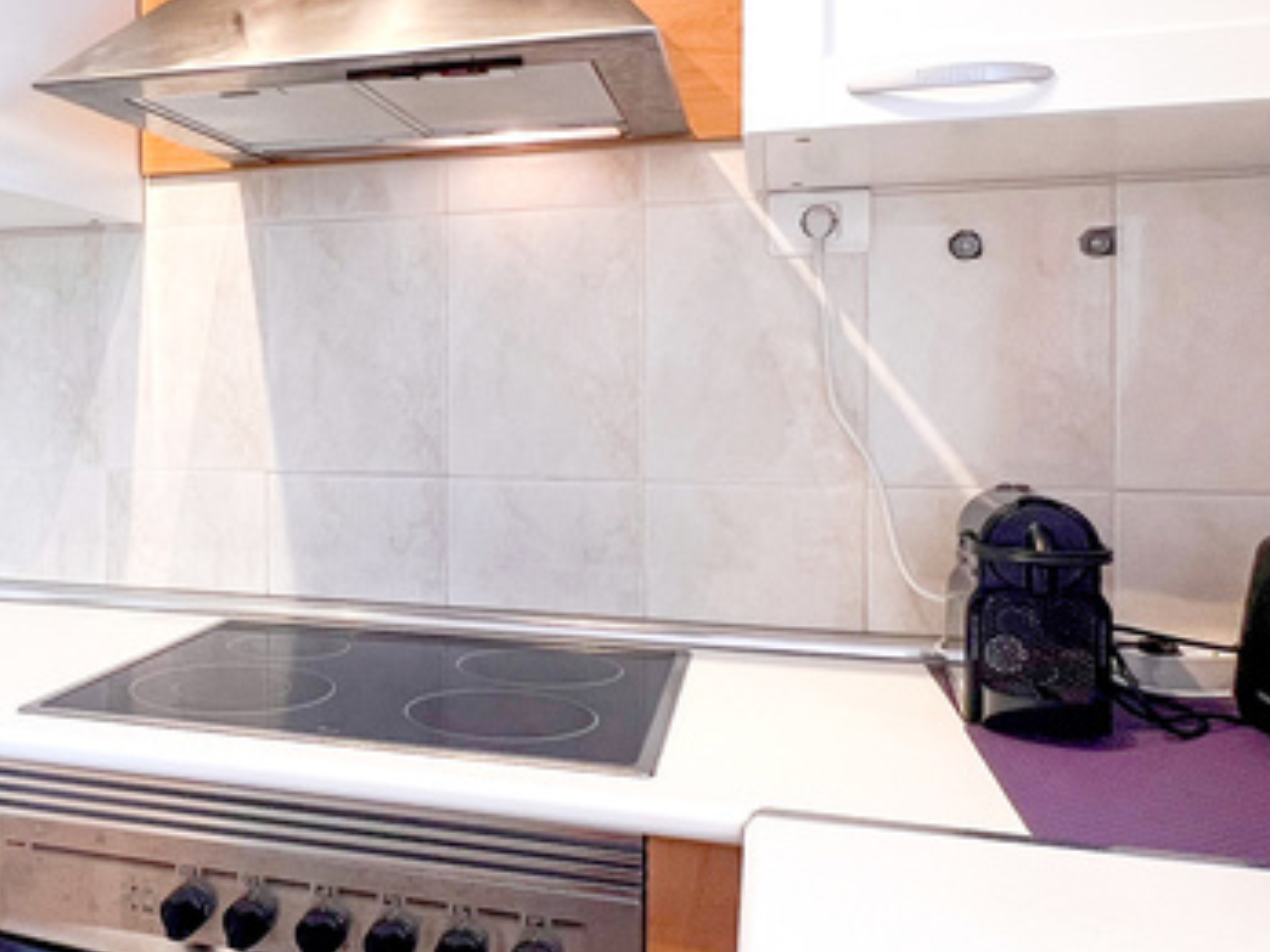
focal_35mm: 28
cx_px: 285
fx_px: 1027
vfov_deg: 49.7
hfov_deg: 59.3
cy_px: 438
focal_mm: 1.57
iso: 80
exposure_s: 1/100
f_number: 1.8
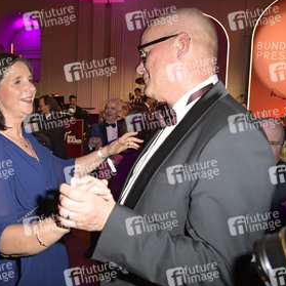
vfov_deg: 49.7
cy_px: 147
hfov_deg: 47.4
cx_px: 63
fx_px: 308
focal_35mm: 33
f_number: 5
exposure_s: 1/80
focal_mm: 24
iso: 1250
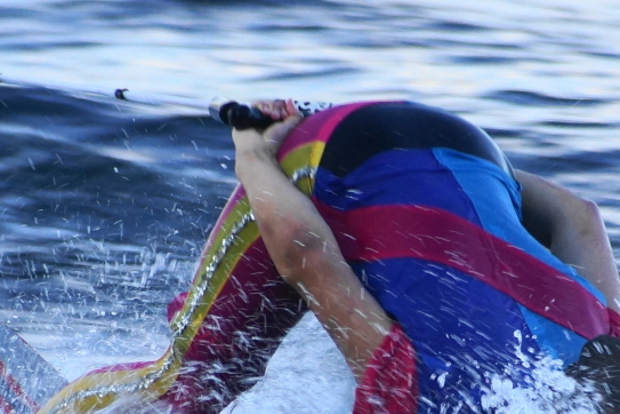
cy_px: 361
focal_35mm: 773
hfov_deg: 2.7
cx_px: 293
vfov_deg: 1.8
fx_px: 13312
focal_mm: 250
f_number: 6.3
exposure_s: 1/100
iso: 400
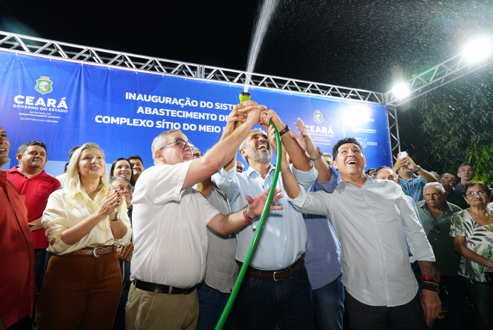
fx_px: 301
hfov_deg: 78.5
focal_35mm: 22
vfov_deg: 57.3
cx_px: 246
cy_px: 165
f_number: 7.1
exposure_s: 1/160
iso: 8000
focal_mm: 22
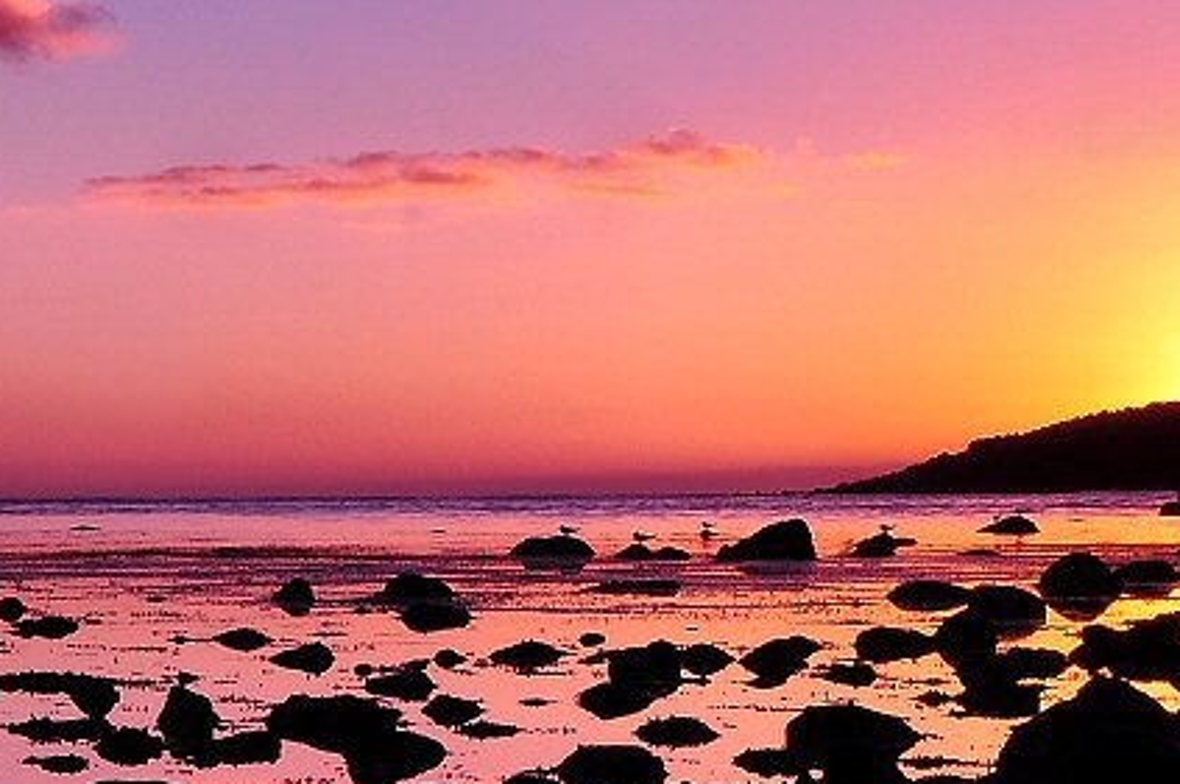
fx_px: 3716
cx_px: 427
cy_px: 558
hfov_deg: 18.0
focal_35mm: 114
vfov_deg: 12.0
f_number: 25
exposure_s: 1/30
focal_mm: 25
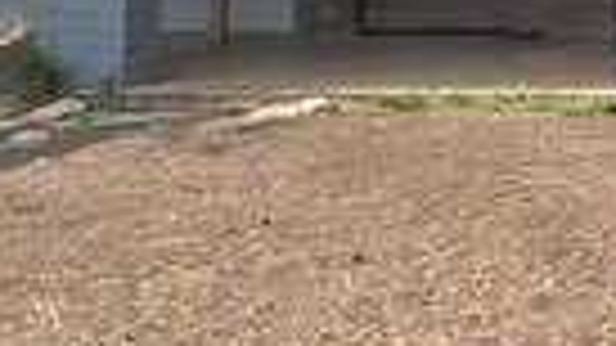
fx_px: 1911
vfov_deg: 10.2
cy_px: -99
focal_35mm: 117
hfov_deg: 16.8
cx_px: 890
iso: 40
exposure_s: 1/2198
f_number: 1.8
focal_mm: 5.54
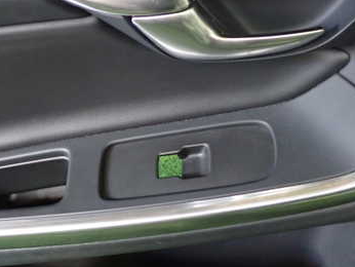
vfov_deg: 28.1
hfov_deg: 36.8
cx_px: 157
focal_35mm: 52
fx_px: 534
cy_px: 131
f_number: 2.3
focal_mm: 5.4
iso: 800
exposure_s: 1/25
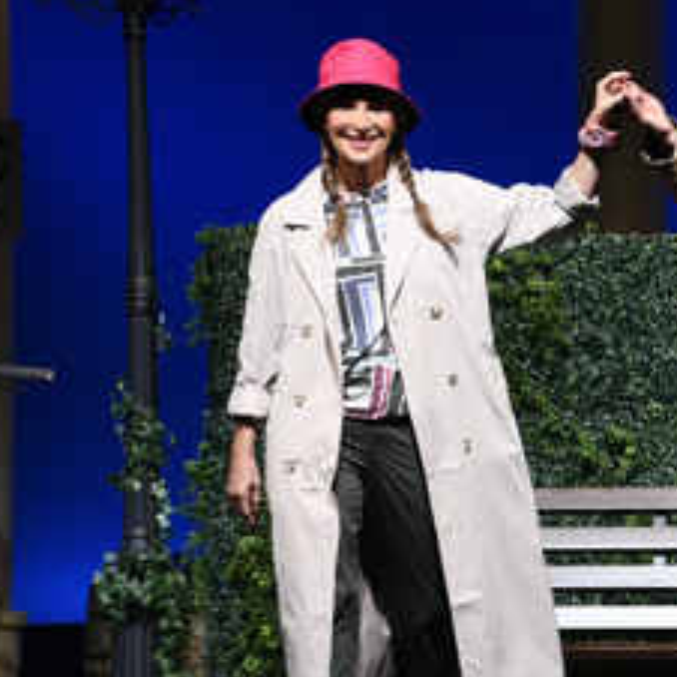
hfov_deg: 6.4
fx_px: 5996
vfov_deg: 6.5
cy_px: 413
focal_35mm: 271
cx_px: 631
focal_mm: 160
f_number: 5.6
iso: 4000
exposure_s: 1/250
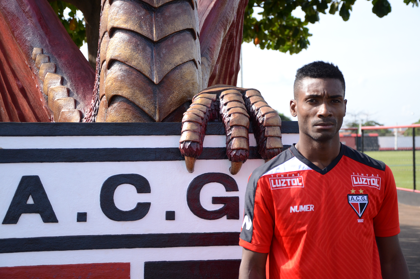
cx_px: 210
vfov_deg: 18.8
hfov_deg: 28.1
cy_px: 140
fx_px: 838
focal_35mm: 72
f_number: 4.8
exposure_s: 1/1600
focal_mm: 48
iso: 800
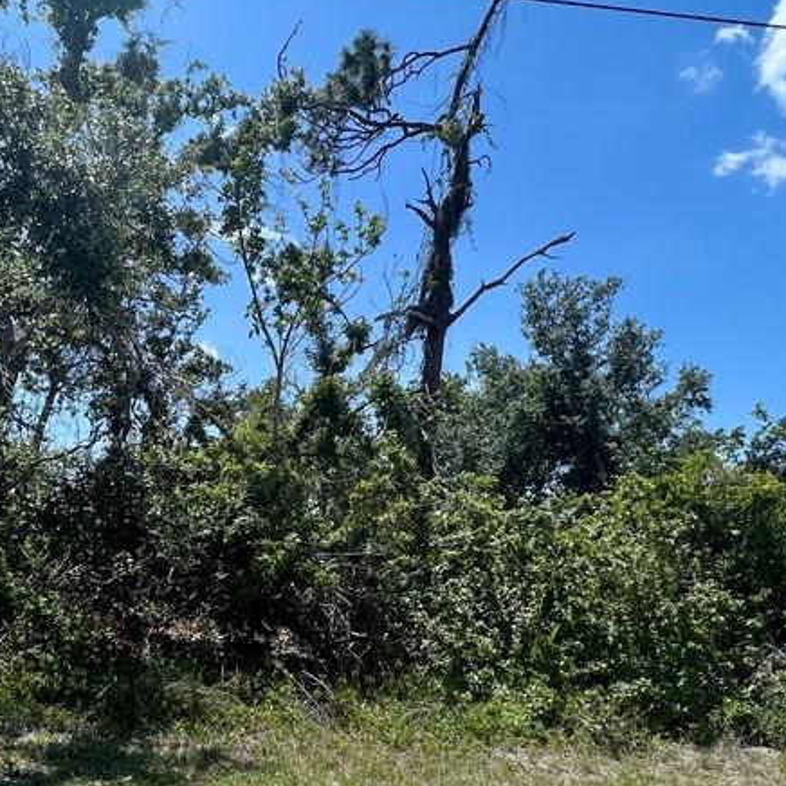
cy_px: 586
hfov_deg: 57.8
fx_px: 694
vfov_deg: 56.3
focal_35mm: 27
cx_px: 261
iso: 32
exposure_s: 1/1043
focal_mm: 1.57
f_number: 1.8
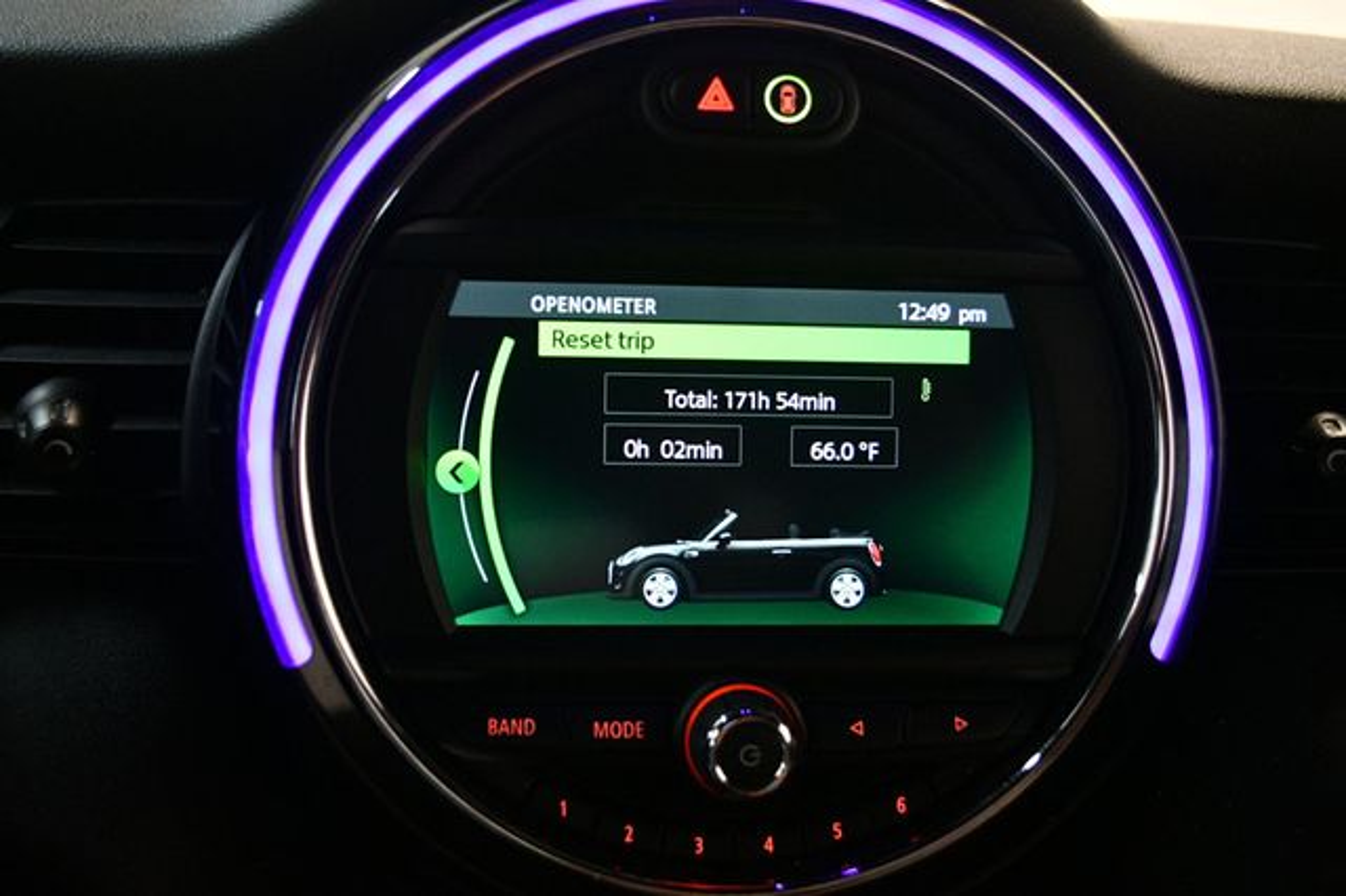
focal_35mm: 36
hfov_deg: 53.2
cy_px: 448
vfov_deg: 36.8
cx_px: 673
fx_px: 1345
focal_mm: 24
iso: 3200
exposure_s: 1/80
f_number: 4
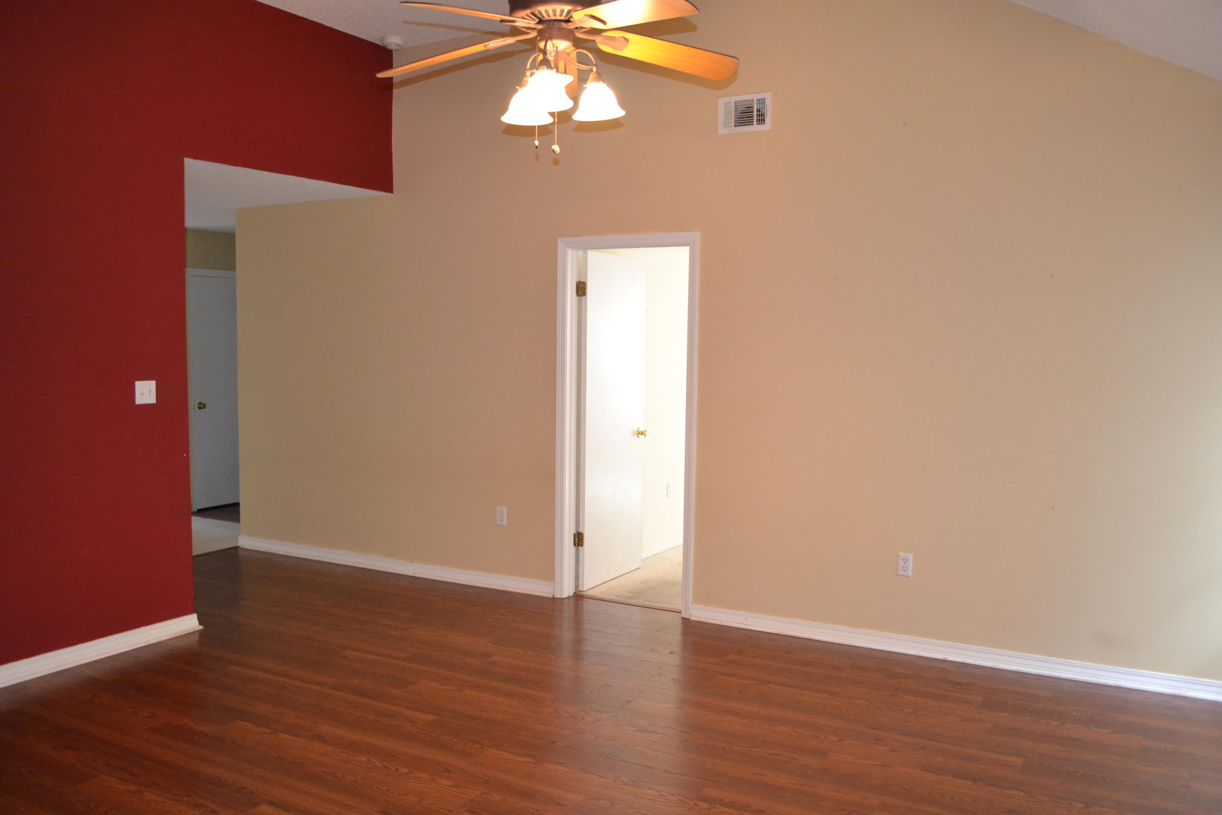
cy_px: 408
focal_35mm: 30
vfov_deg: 43.6
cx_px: 611
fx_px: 1018
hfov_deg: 61.9
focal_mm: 20
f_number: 3.8
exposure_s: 1/60
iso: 1600
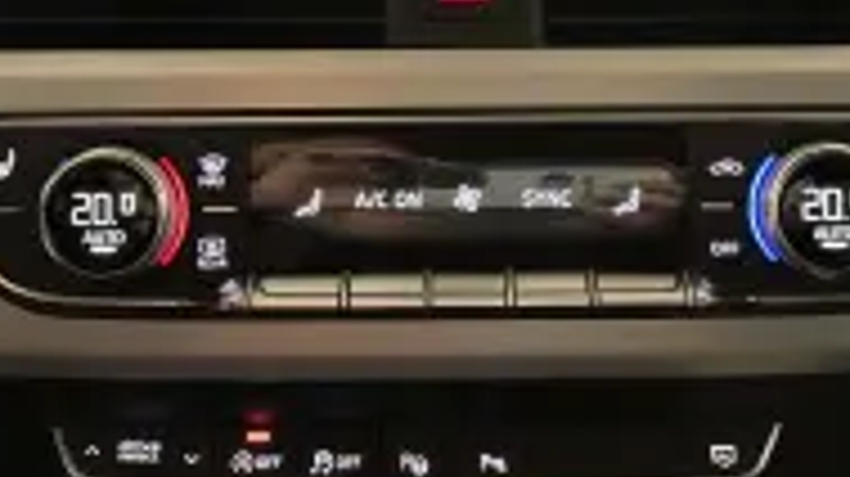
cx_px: 459
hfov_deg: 38.5
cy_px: 63
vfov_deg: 21.8
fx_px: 1216
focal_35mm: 54
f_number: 1.6
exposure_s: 1/25
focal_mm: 5.96
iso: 640
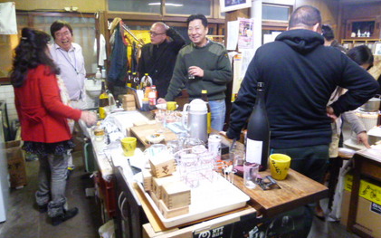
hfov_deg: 70.4
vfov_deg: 47.5
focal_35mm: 26
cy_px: 104
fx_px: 270
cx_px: 188
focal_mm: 4.3
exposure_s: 1/25
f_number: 2.5
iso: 800
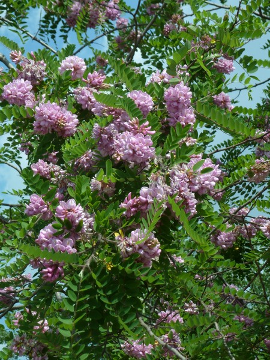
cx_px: 135
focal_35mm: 121
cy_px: 180
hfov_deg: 12.2
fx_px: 1258
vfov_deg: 16.3
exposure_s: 1/320
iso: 100
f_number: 5.1
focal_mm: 21.7
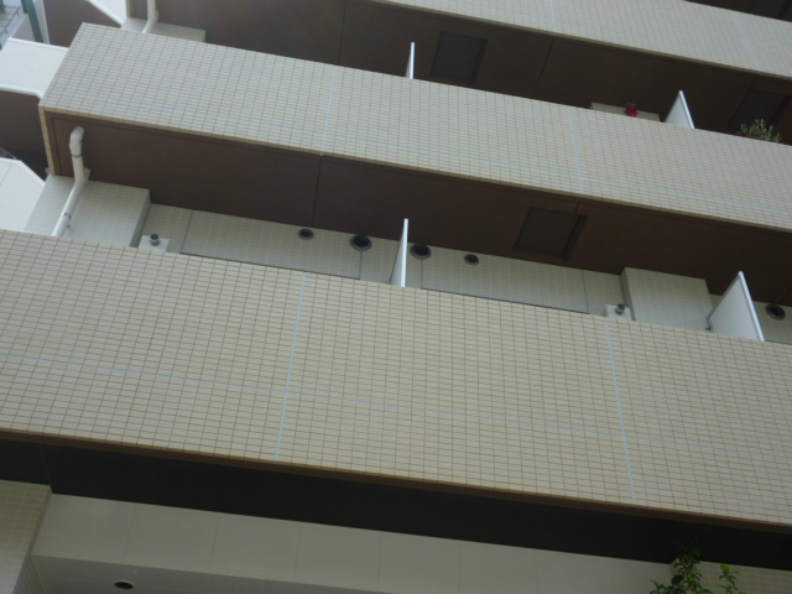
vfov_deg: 39.7
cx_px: 396
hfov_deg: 51.4
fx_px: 824
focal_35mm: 36
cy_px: 297
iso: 100
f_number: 3.5
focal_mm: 6.4
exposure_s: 1/320
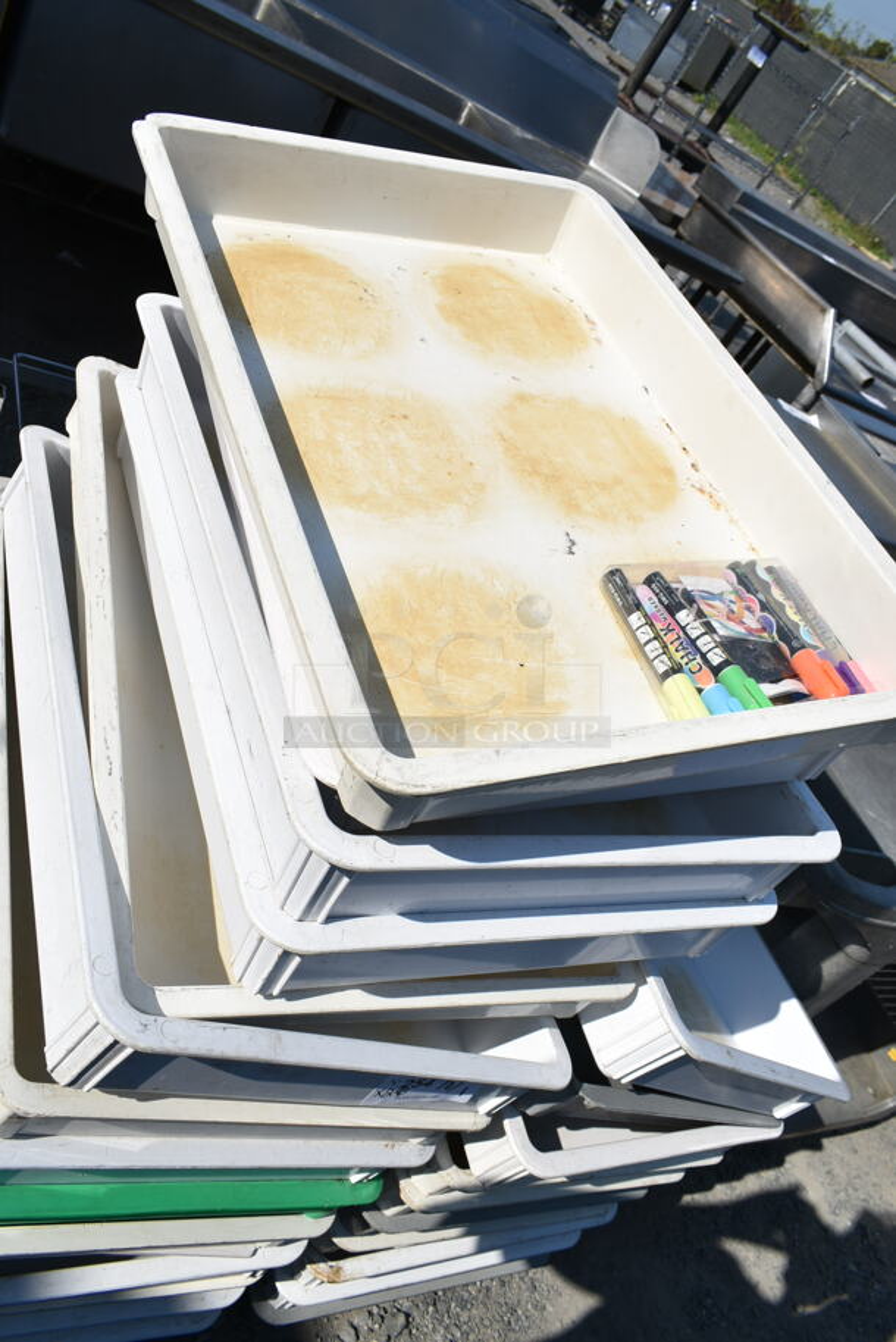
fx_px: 1006
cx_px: 448
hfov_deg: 48.0
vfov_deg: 67.3
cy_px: 671
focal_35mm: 27
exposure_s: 1/320
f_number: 9
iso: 100
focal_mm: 18
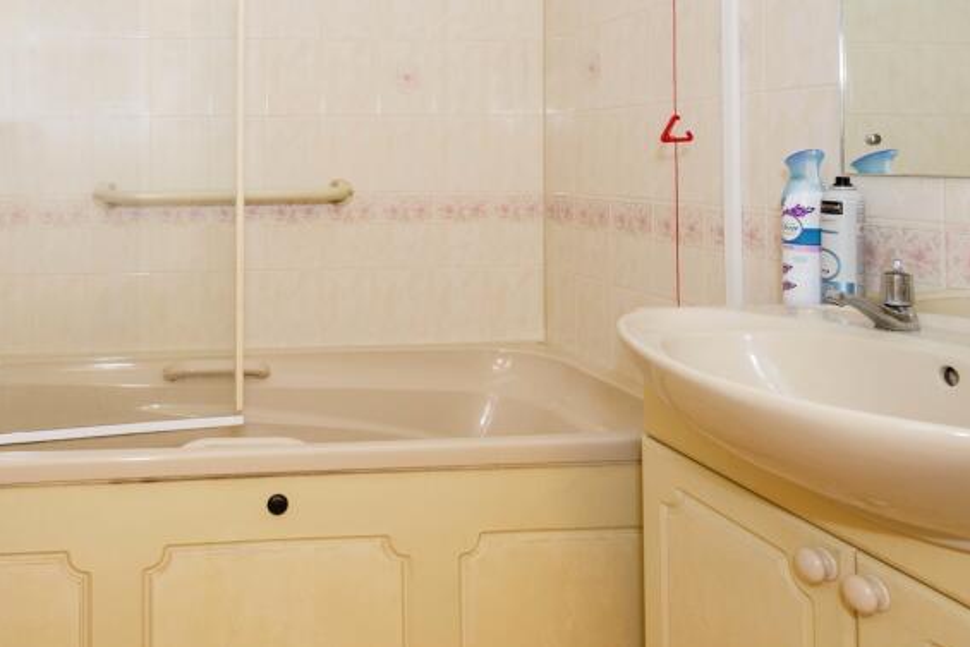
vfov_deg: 43.5
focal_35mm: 29
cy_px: 160
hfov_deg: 59.1
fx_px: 782
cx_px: 204
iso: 200
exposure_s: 1/6
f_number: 8
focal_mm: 16
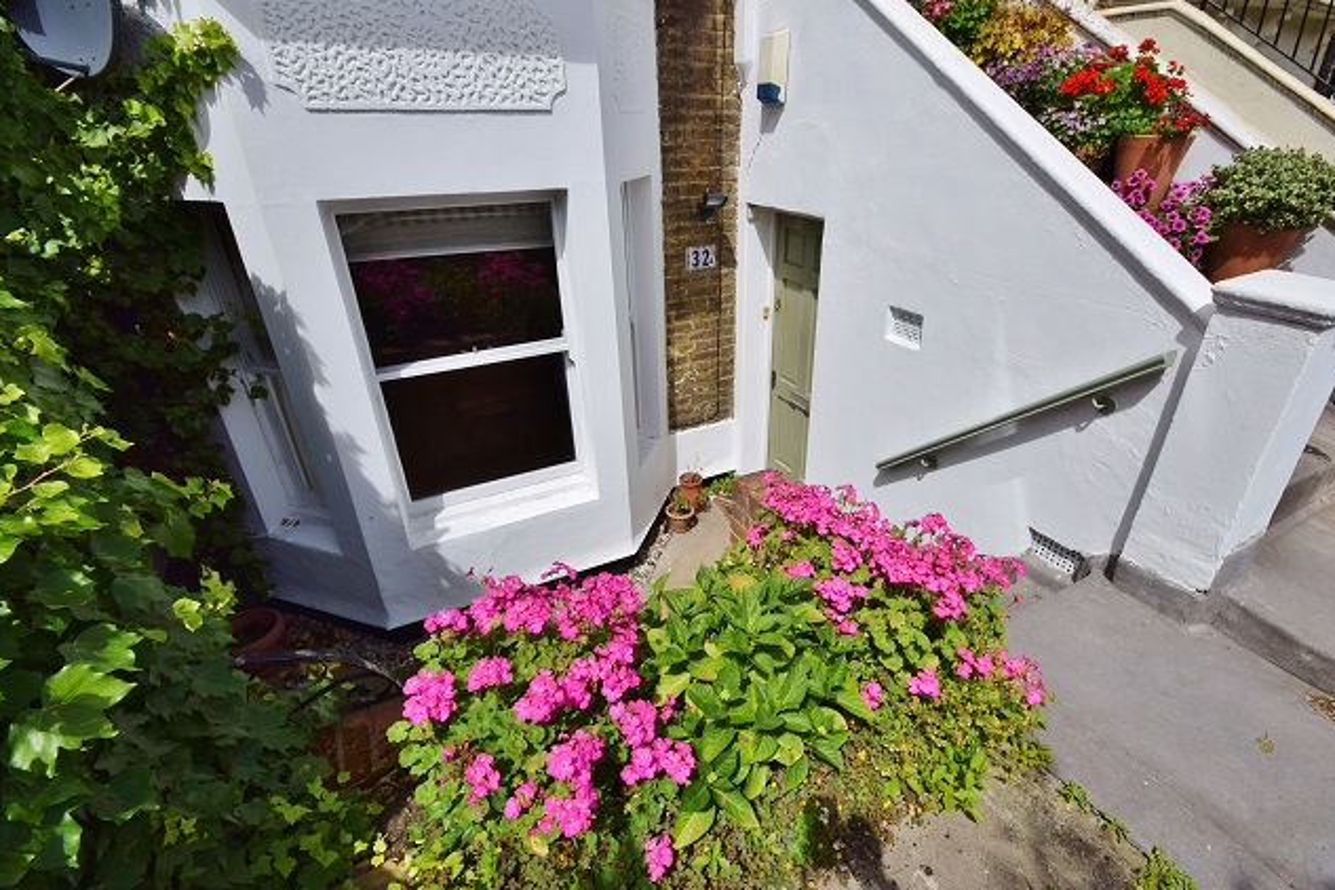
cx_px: 708
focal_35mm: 16
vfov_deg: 73.7
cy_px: 437
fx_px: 593
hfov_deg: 96.6
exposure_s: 1/800
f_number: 9
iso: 200
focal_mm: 10
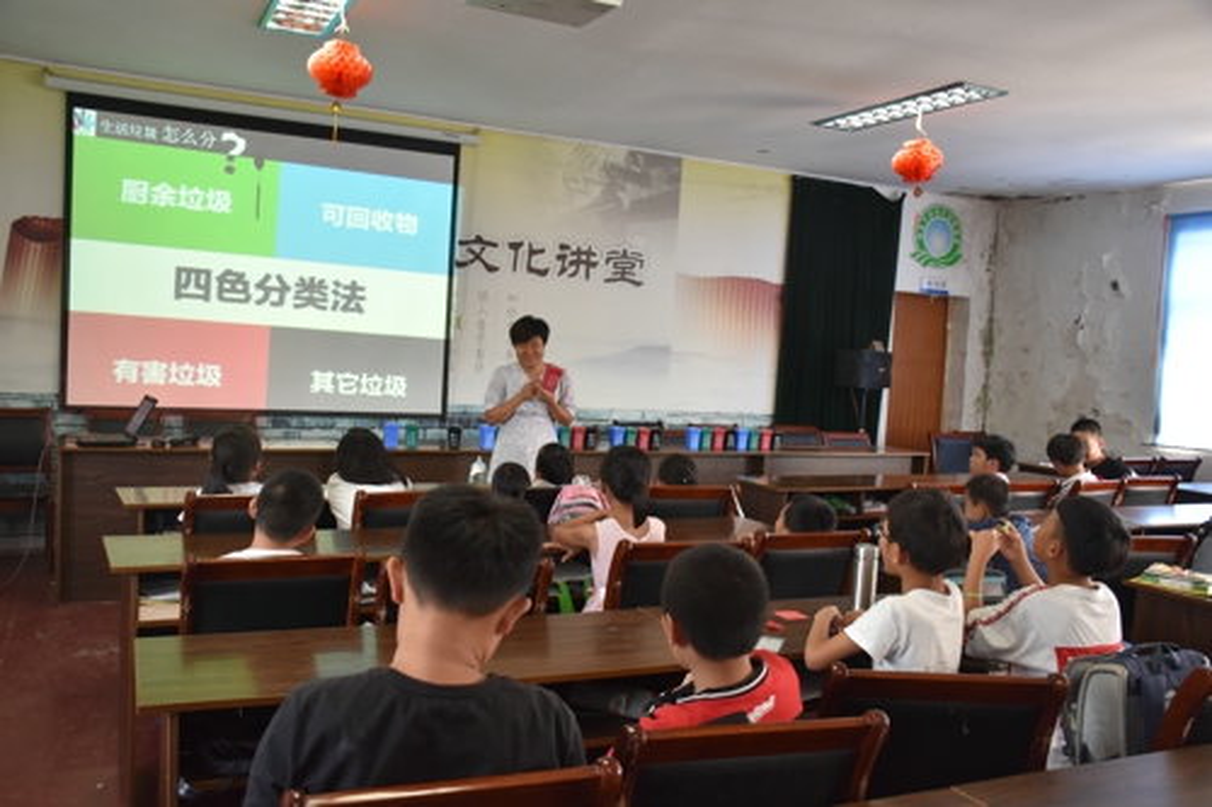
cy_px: 404
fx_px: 1111
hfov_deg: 57.2
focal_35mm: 33
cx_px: 606
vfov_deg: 39.9
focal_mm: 22
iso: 800
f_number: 4.5
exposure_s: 1/80
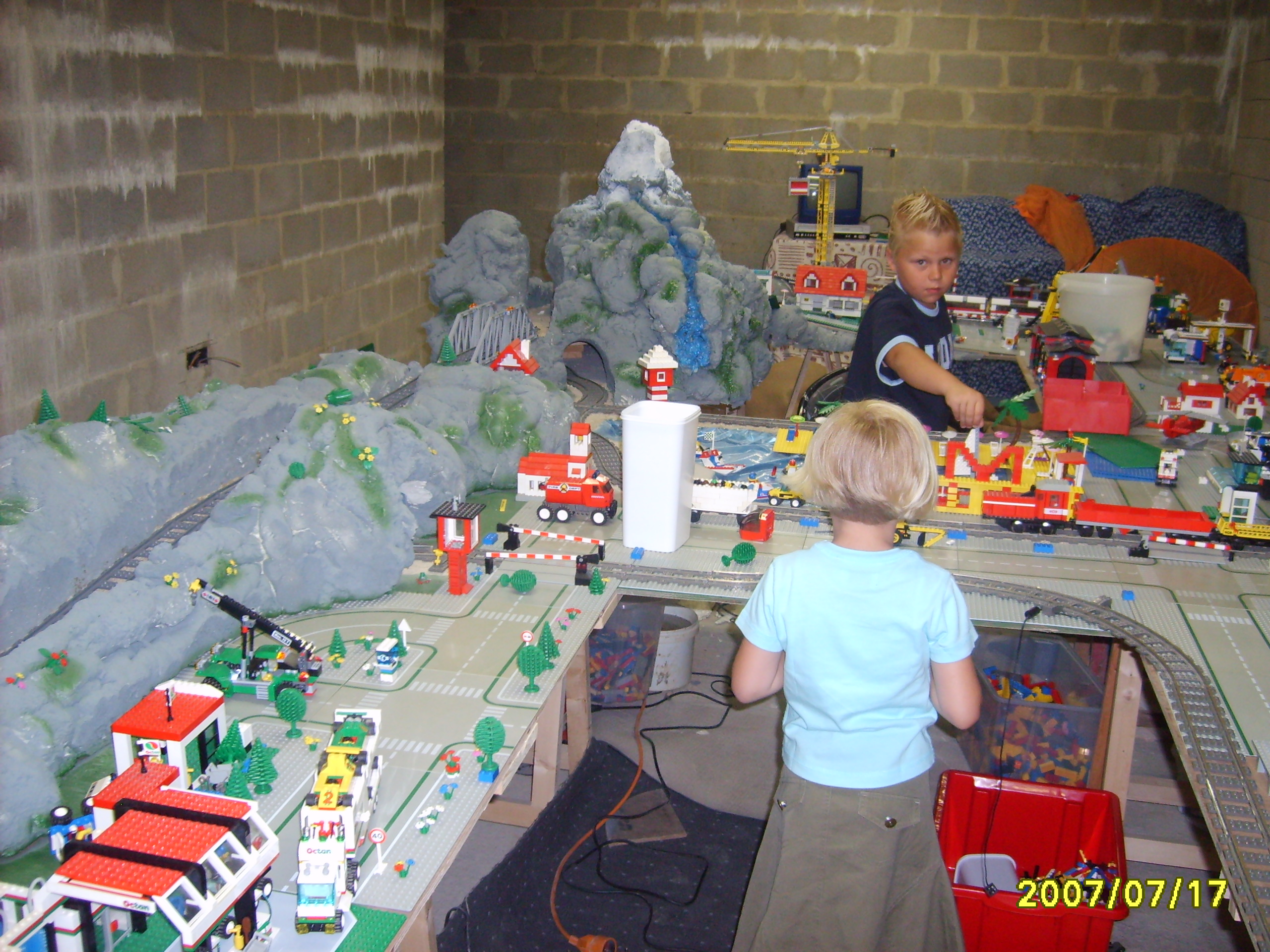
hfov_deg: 52.6
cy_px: 476
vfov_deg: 40.7
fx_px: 1284
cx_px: 635
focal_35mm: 35
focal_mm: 5.8
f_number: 2.8
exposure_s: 1/45
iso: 133
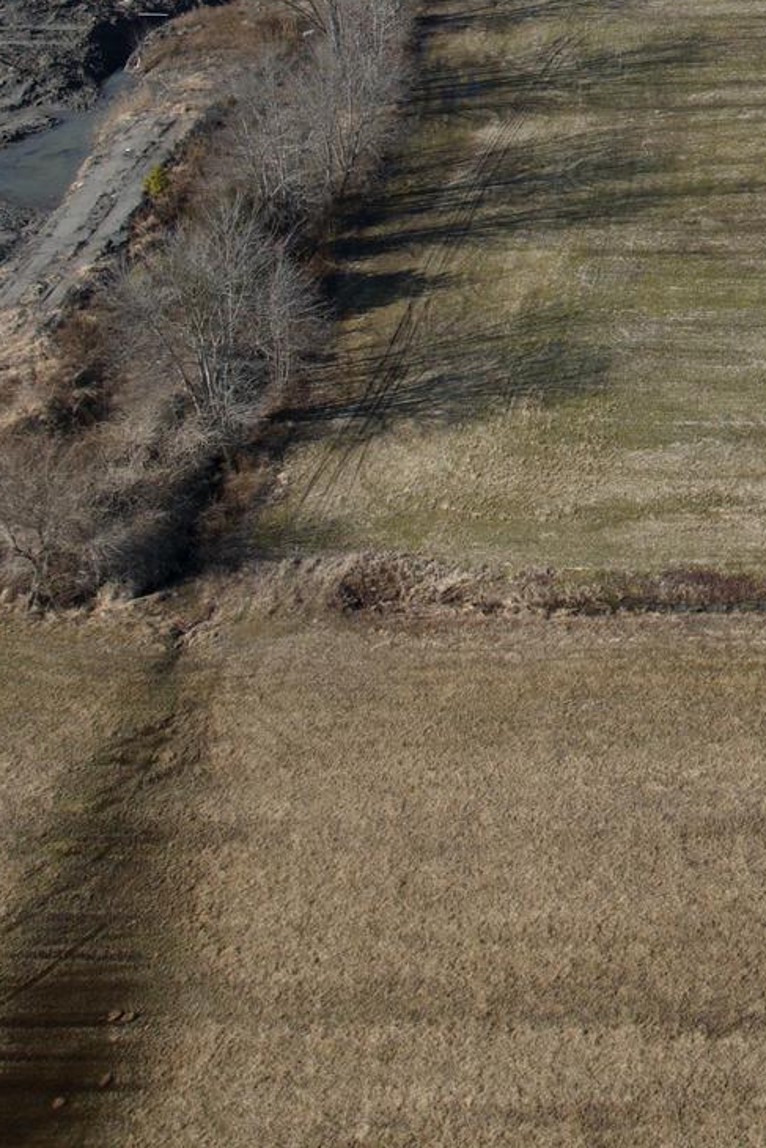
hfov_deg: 17.8
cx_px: 1090
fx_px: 2233
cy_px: -21
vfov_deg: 27.1
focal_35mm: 70
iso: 120
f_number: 2.8
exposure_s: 1/1600
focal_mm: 12.29
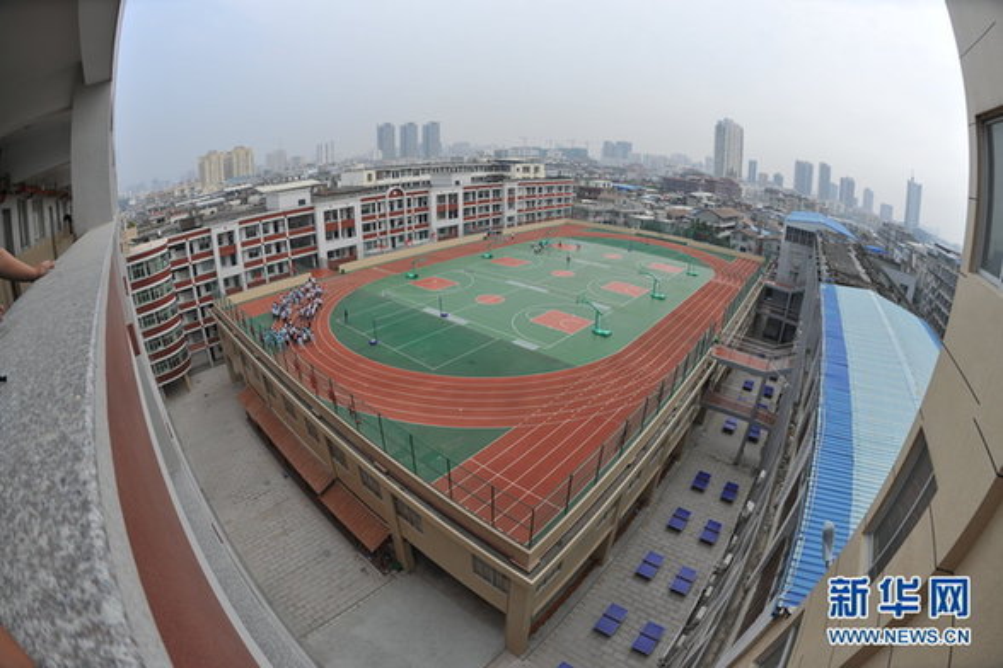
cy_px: 334
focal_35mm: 16
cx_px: 502
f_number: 5.6
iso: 100
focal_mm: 16
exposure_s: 1/500
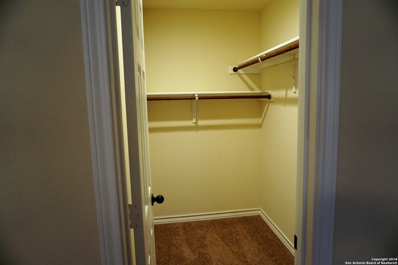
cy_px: 132
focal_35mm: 24
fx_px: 265
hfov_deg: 73.7
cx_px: 199
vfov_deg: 53.1
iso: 640
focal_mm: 16
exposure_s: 1/60
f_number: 3.5
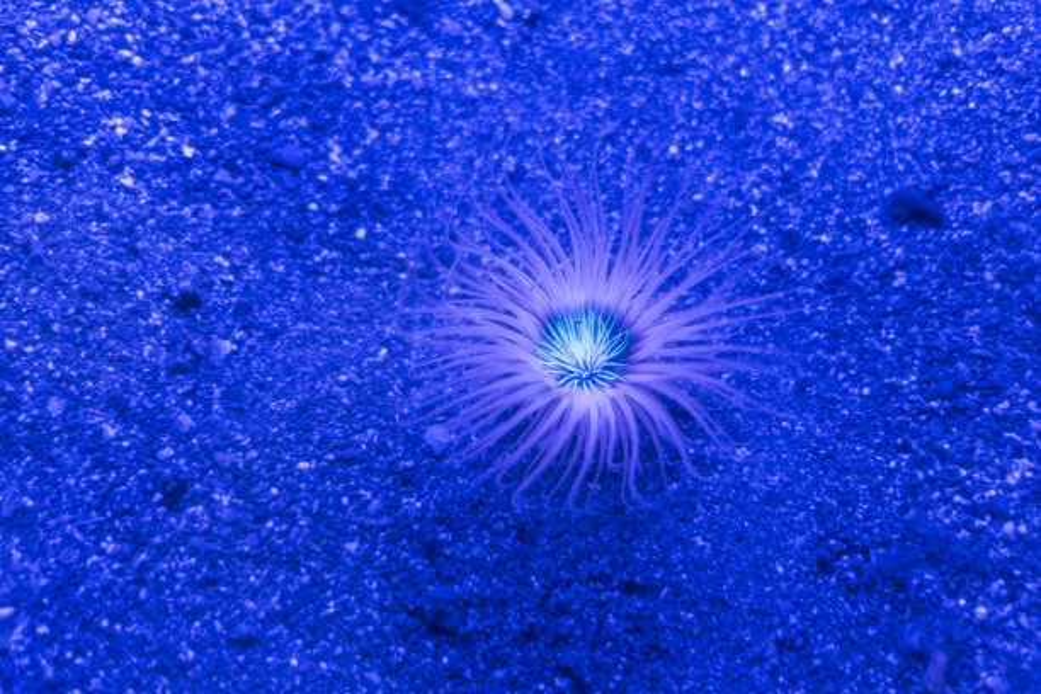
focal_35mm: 50
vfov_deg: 27.0
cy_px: 347
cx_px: 520
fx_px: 1446
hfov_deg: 39.6
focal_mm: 50
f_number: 1.4
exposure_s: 1/10
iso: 400
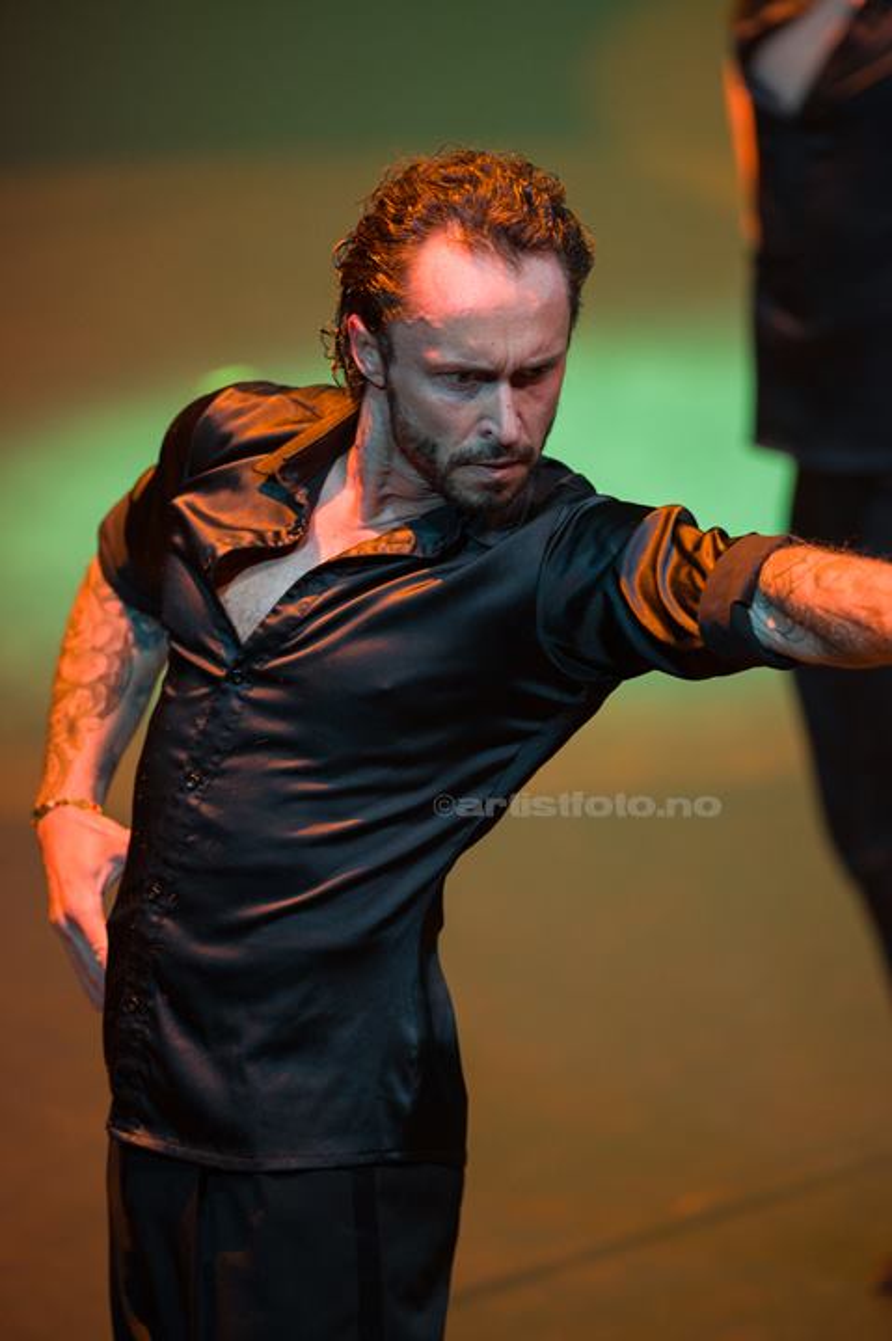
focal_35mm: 300
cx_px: 446
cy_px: 670
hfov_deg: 4.6
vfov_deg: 6.9
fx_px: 11165
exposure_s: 1/640
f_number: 2.8
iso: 2500
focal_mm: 300
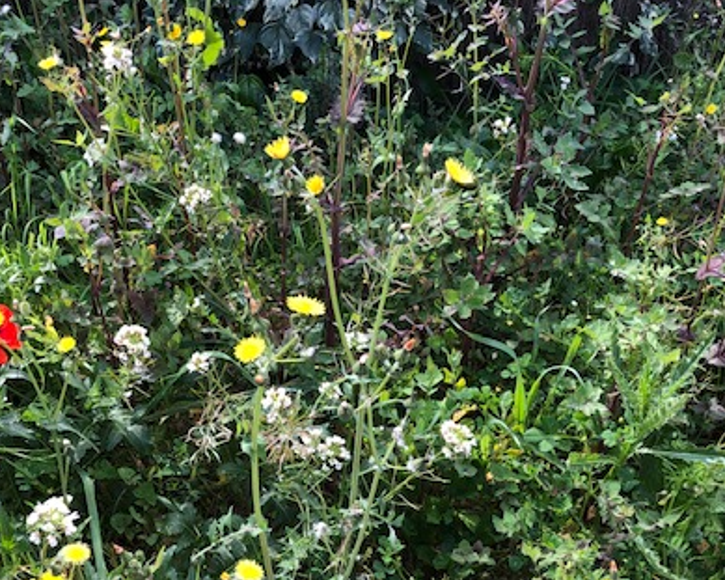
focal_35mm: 45
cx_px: 315
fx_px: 965
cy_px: 412
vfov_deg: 33.0
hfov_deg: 41.1
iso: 20
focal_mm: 3.99
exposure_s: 1/286
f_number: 1.8
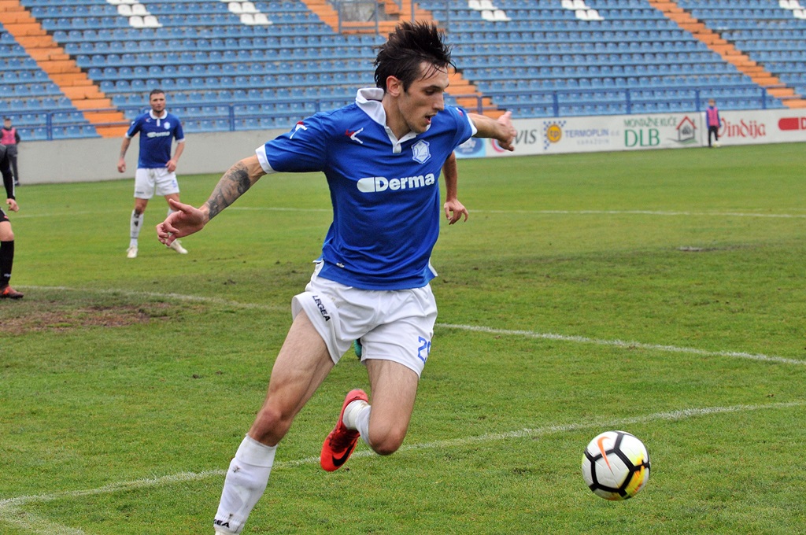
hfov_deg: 19.5
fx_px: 2348
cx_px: 403
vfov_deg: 13.0
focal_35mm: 105
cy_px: 268
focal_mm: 70
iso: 1600
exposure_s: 1/640
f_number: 4
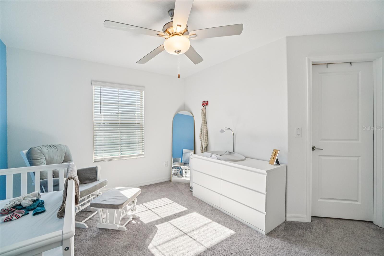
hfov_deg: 100.4
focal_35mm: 15
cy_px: 128
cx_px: 192
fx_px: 160
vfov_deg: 77.3
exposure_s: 1/30
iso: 125
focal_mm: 10
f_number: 8
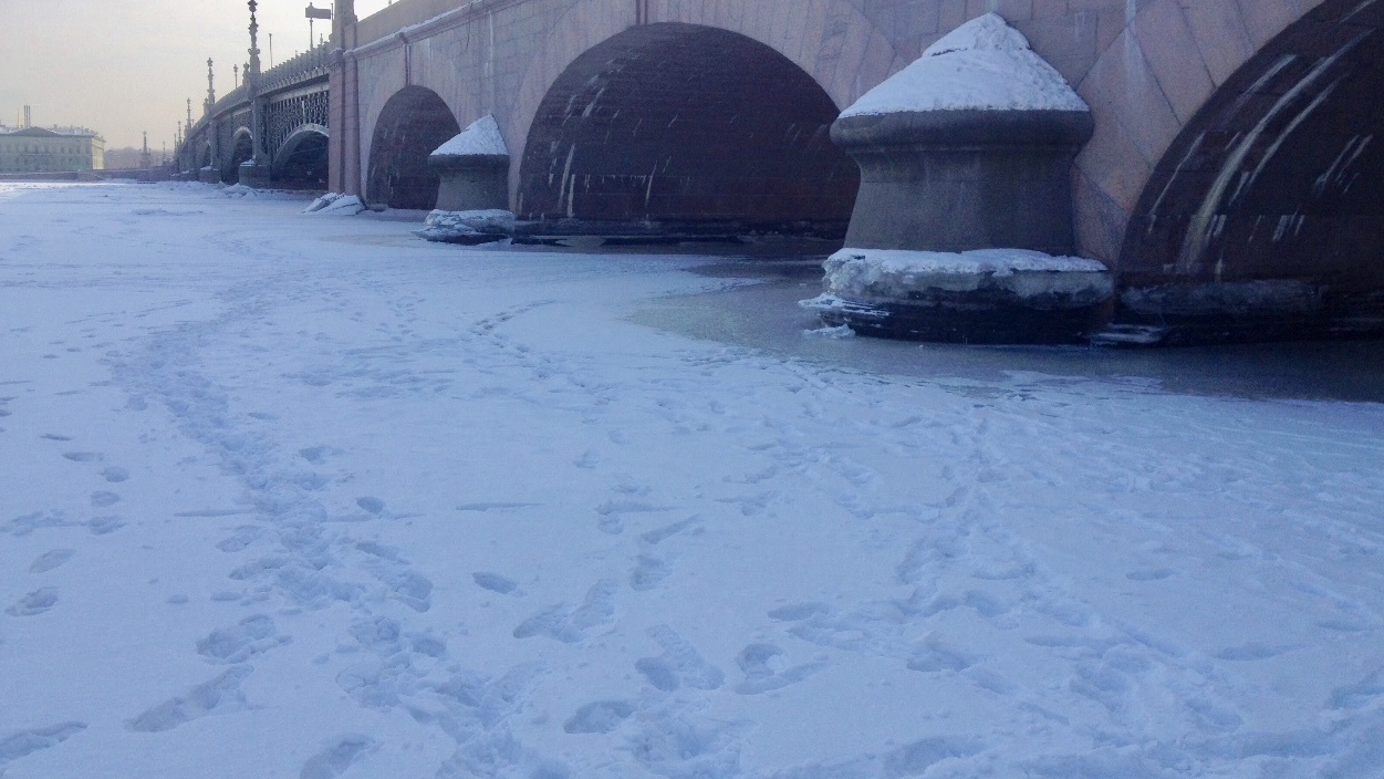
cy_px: 302
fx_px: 1431
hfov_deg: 51.6
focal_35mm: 39
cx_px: 703
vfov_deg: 30.3
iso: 50
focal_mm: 4.28
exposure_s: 1/1672
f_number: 2.4
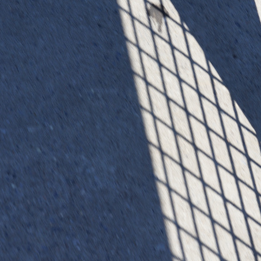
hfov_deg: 17.4
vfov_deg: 17.3
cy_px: 73
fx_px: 853
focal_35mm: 100
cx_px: 95
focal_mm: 52
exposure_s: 1/250
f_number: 10
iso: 200
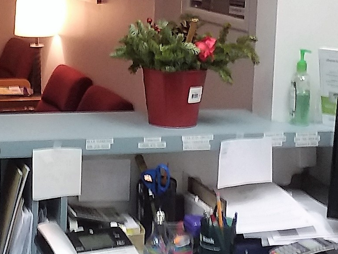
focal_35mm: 97
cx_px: 78
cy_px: 30
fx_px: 947
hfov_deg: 20.1
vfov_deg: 15.1
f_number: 1.9
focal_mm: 2.47
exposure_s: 1/30
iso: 64
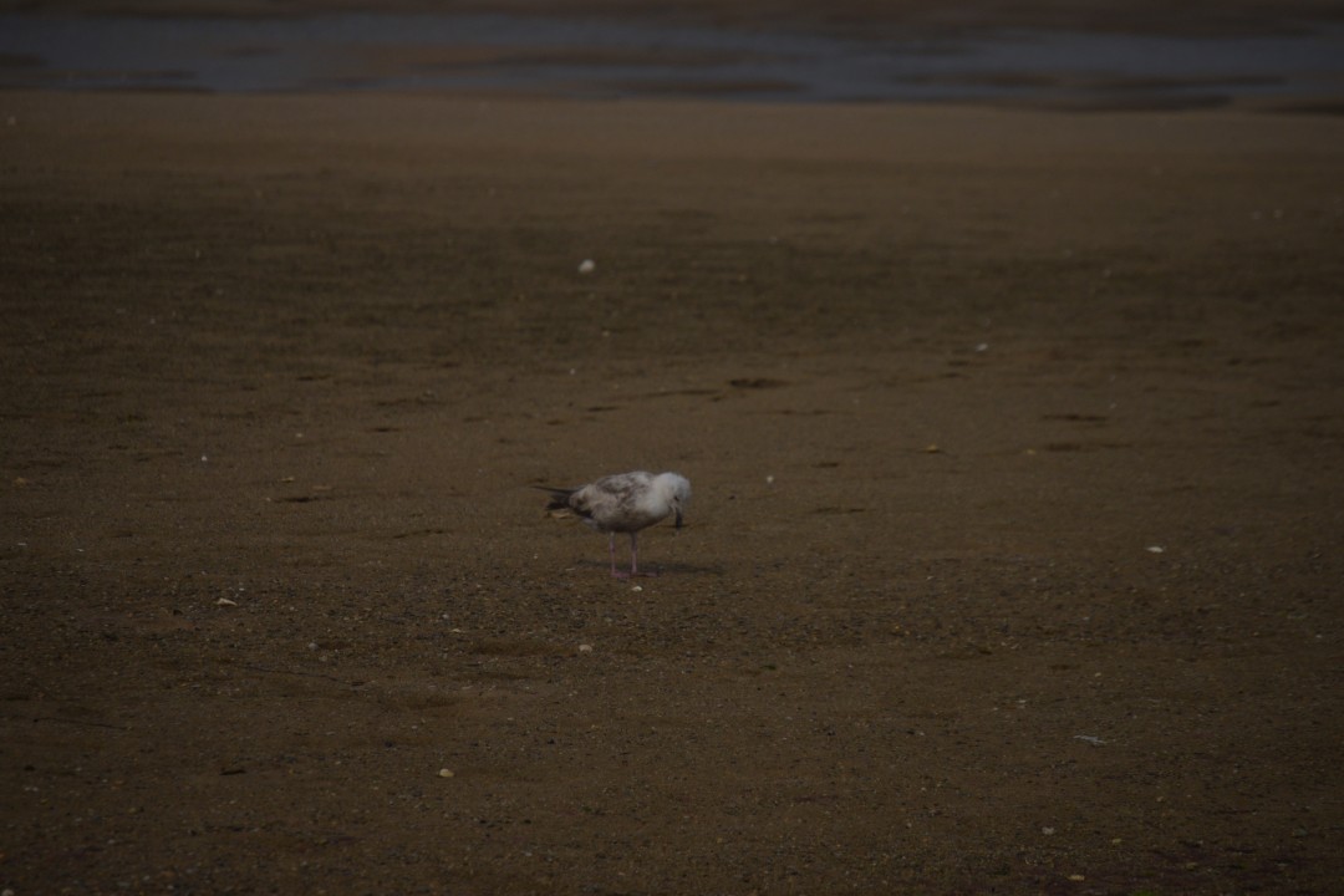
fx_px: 11199
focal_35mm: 300
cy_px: 448
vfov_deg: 4.6
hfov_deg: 6.9
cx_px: 672
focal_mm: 200
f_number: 5.6
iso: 200
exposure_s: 1/4000
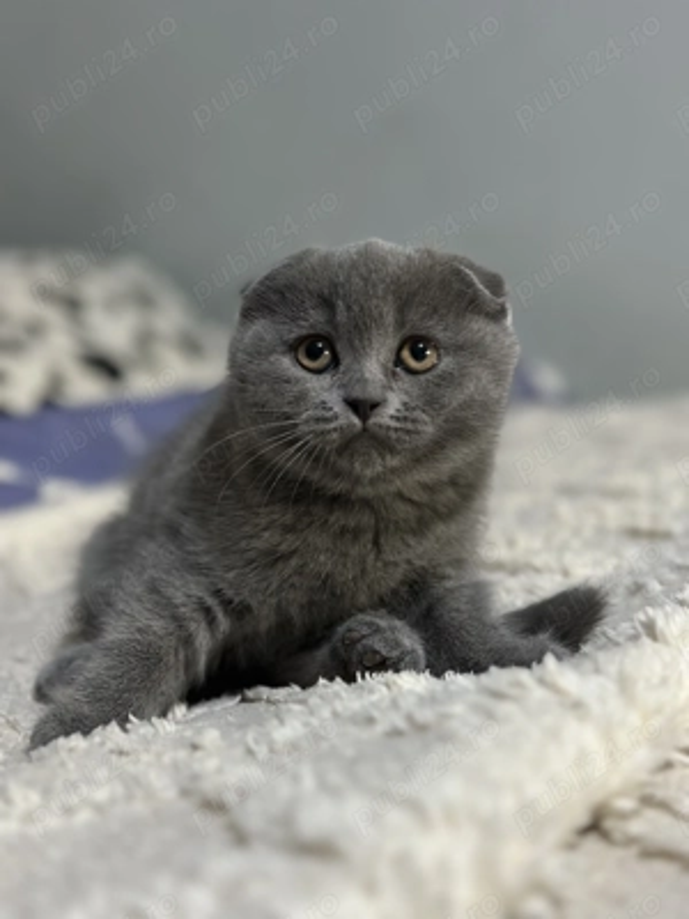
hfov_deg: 30.3
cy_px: 460
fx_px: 1274
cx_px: 344
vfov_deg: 39.7
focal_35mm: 48
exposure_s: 1/46
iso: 400
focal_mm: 6.86
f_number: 1.78
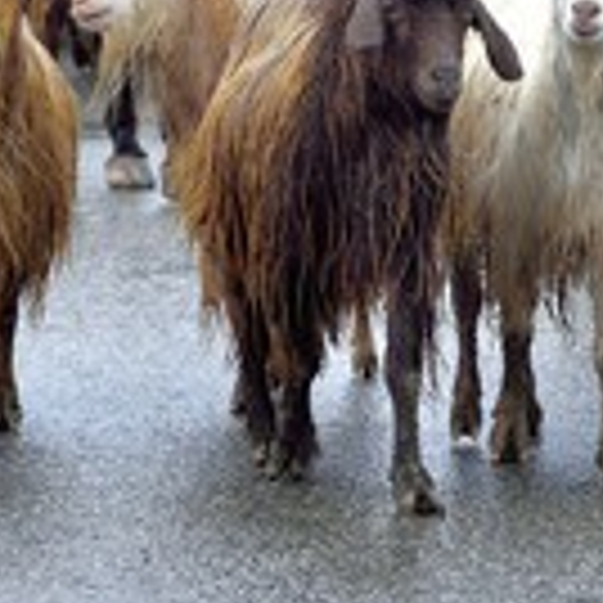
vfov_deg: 4.0
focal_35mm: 441
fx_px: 8691
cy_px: 22
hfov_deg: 4.0
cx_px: 405
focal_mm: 165
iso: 800
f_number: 9
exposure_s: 1/250
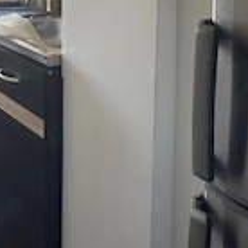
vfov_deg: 25.2
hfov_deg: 25.6
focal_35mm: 64
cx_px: 0
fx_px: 519
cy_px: -18
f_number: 1.6
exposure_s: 1/121
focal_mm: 5.1
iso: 125
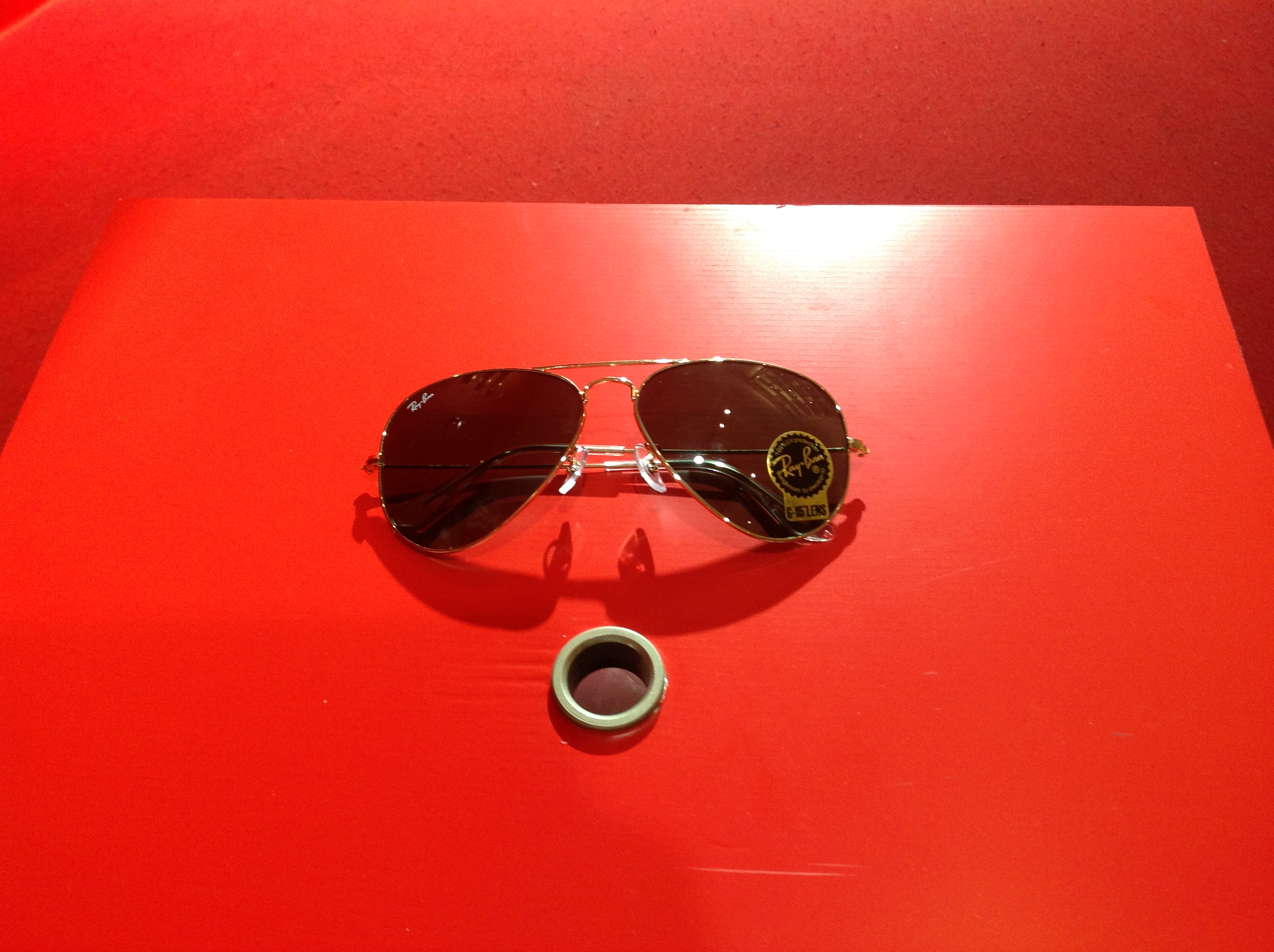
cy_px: 476
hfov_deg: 52.7
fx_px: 1286
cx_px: 637
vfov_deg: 40.6
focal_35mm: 35
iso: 100
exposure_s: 1/17
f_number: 2.4
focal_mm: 4.28
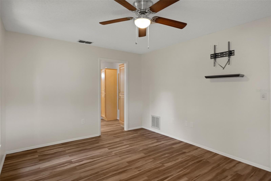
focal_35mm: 19
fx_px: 143
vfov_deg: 64.5
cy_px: 90
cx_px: 136
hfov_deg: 86.9
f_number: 8
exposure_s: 1/1.67
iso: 400
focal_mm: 19
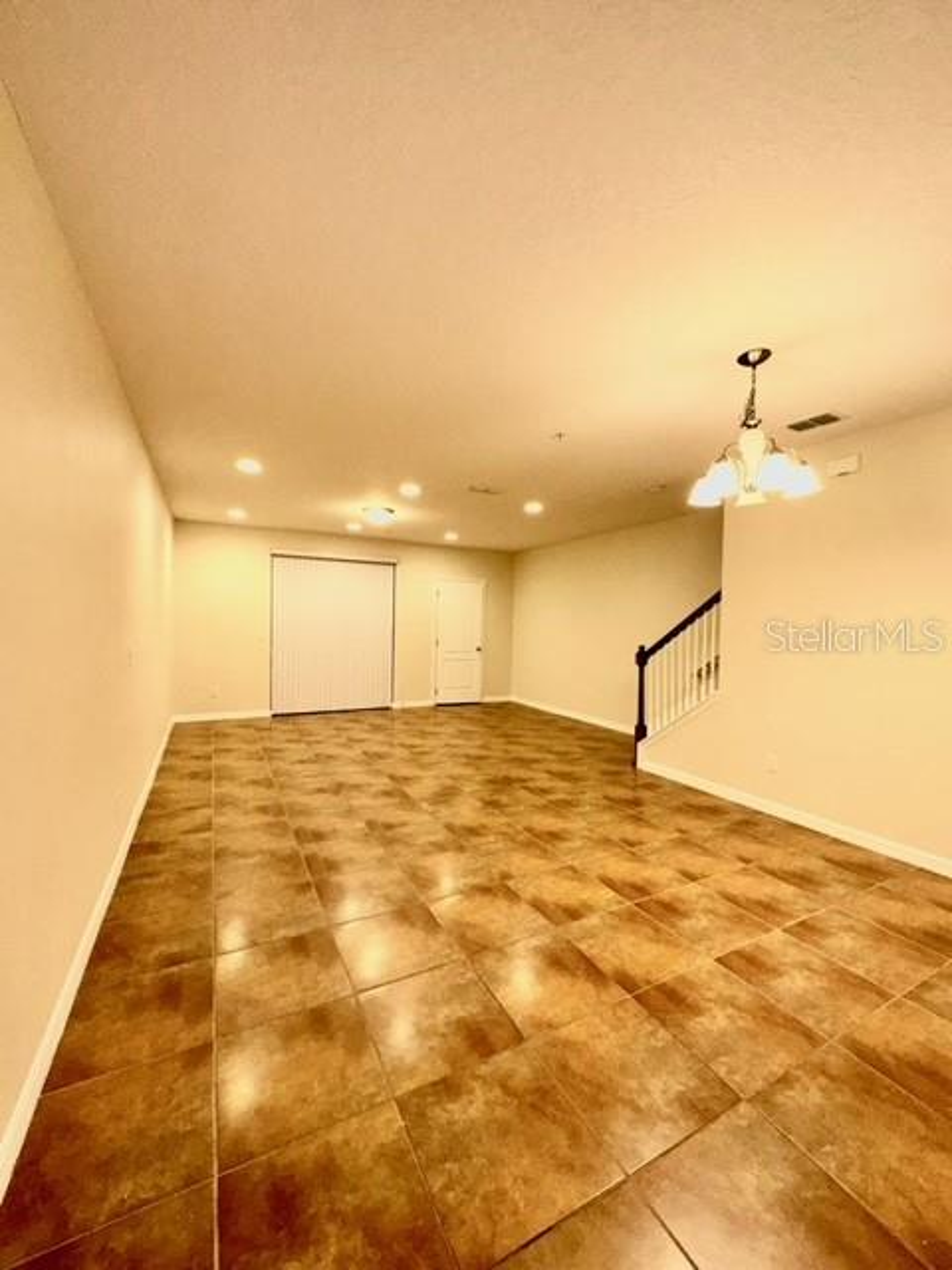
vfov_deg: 102.1
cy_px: 635
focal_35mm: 14
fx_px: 513
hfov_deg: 85.7
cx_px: 476
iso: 125
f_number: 2.2
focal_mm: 2.22
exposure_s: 1/120
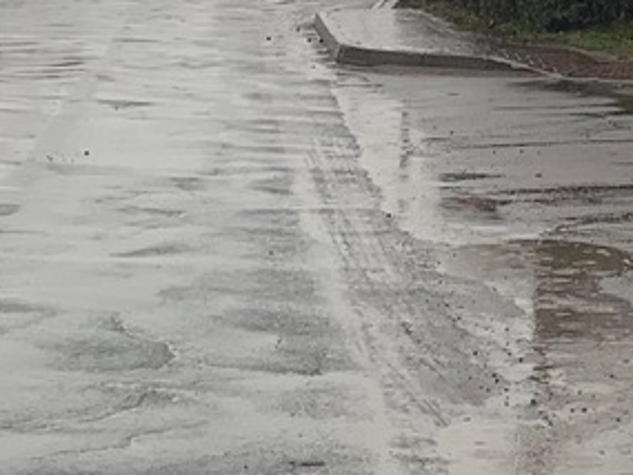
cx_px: 773
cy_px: -386
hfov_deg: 13.1
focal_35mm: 146
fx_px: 2671
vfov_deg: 9.6
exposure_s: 1/167
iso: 25
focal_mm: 4.25
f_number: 1.8
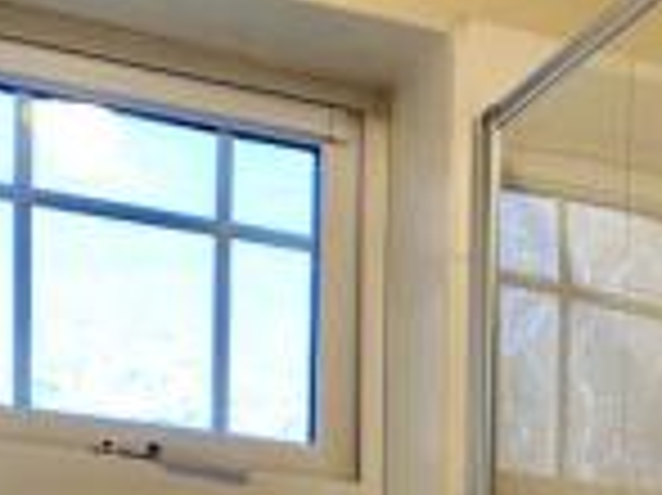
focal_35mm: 103
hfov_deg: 18.3
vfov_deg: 12.6
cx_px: 759
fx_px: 1968
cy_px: 979
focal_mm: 4.25
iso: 80
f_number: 1.8
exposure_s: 1/100
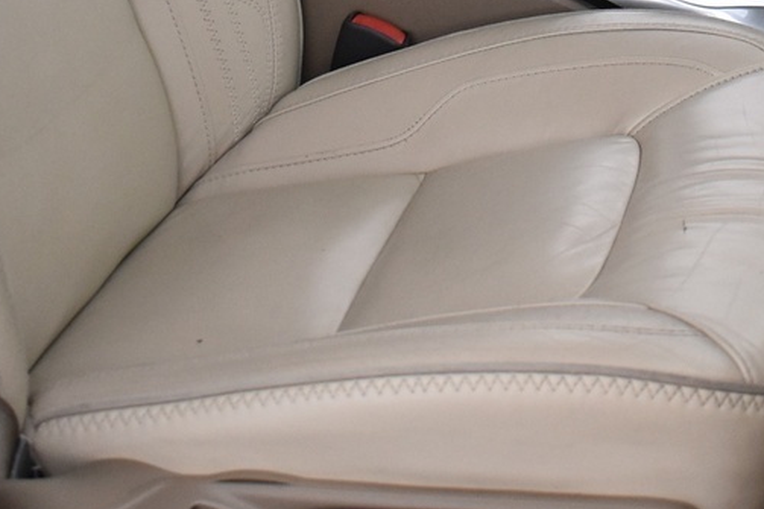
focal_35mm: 87
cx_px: 527
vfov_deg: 14.9
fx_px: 1846
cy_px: -184
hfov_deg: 23.3
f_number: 3.5
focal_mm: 18
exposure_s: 1/30
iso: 1250
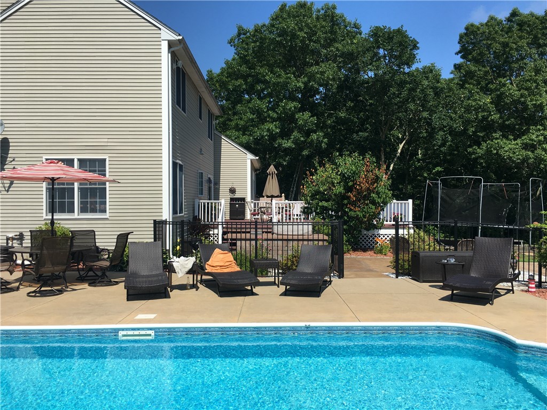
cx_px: 274
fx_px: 458
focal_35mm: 29
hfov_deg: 61.7
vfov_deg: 48.2
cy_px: 205
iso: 25
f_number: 2.2
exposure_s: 1/1832
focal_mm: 4.15
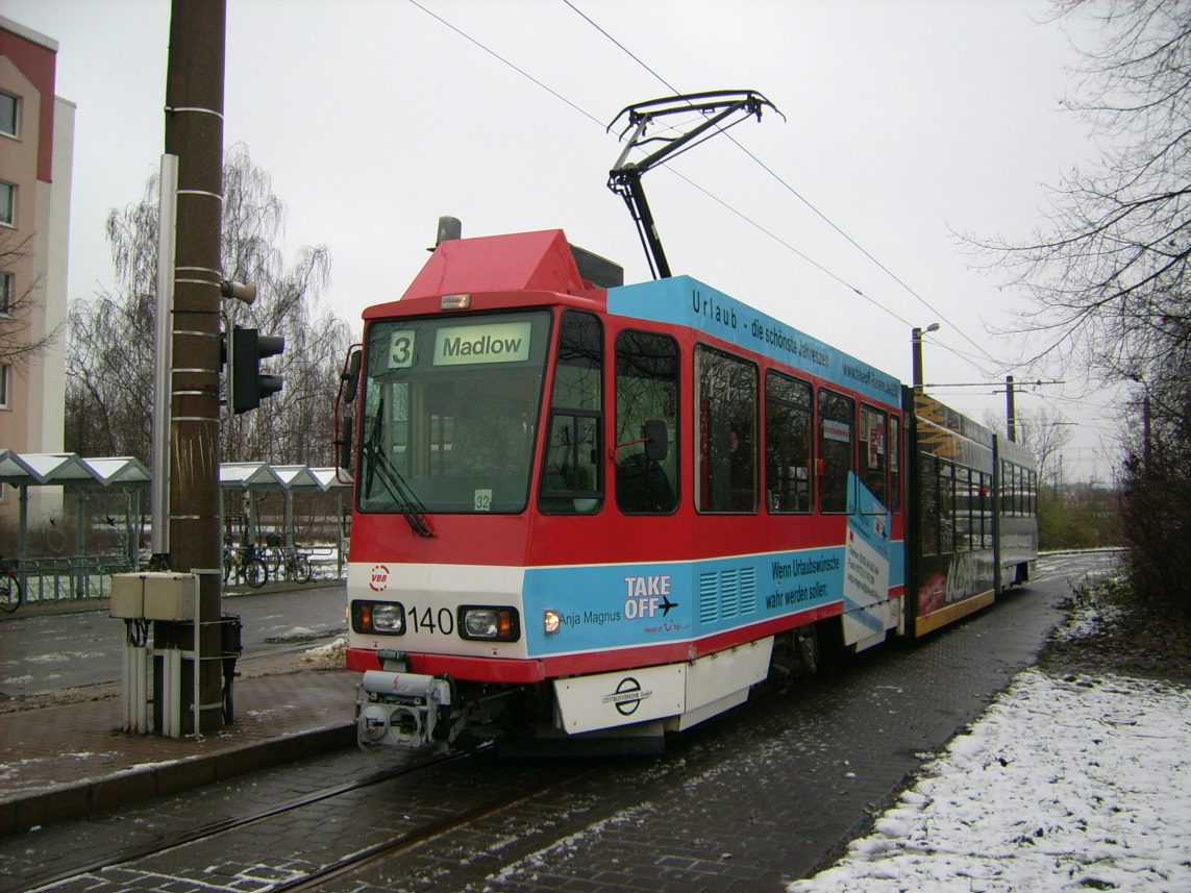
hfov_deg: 52.6
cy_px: 446
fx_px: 1204
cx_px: 596
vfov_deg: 40.7
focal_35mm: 35
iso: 50
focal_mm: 5.95
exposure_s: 1/192
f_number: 2.8
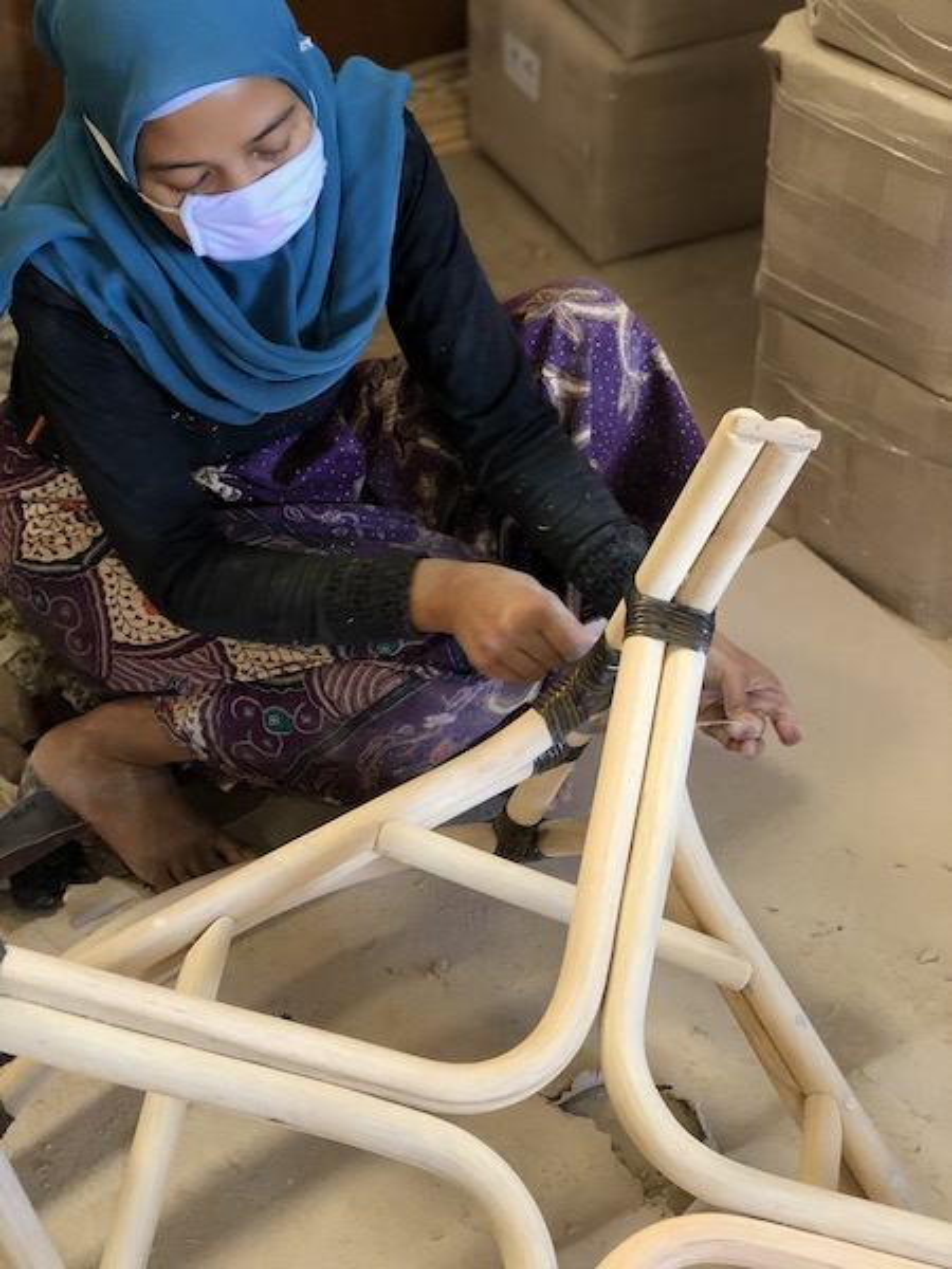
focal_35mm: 52
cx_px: 476
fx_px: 1907
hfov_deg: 28.0
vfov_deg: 36.8
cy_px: 634
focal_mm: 6
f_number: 2.4
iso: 100
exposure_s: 1/33
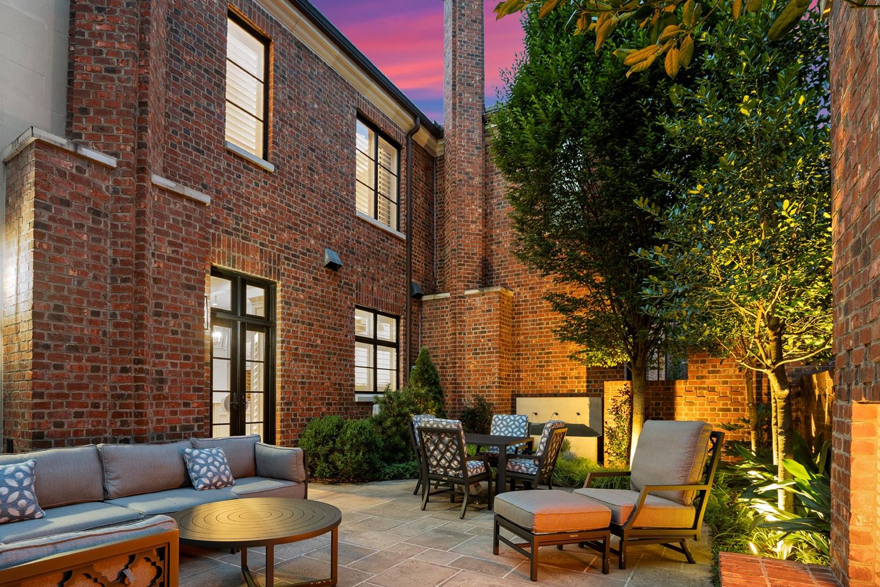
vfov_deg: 66.3
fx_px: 440
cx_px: 408
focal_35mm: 18
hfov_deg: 89.9
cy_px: 371
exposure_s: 4
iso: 160
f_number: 5.6
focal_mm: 14
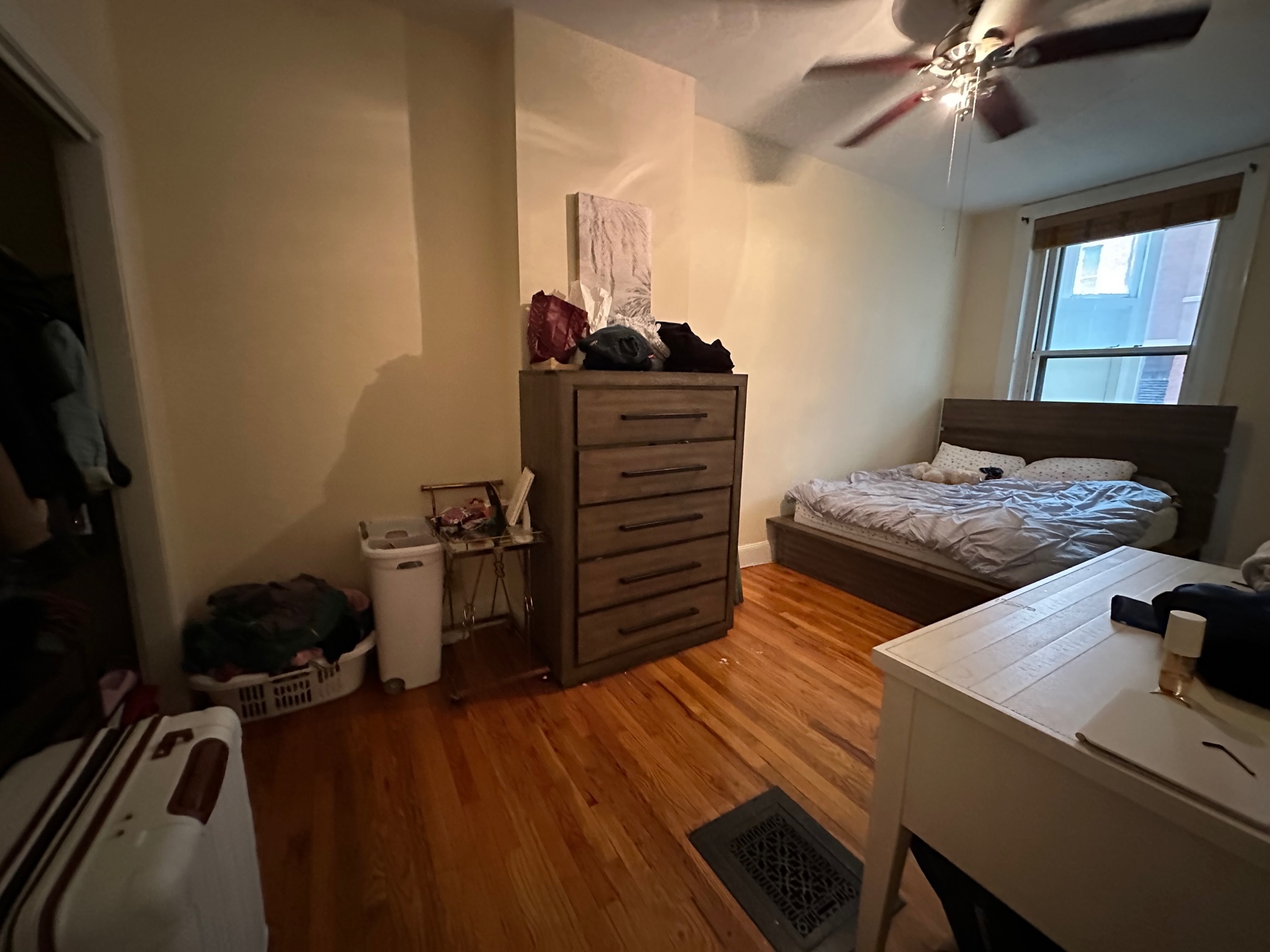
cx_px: 635
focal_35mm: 14
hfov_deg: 102.1
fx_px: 514
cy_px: 476
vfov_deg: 85.7
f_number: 2.2
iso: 1250
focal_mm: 2.22
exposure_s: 1/30
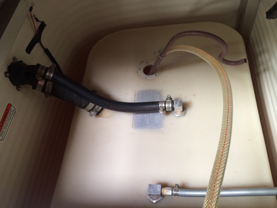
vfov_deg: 46.8
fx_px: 240
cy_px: 104
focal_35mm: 30
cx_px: 138
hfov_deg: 60.0
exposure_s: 1/30
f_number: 2.2
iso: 64
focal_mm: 4.12
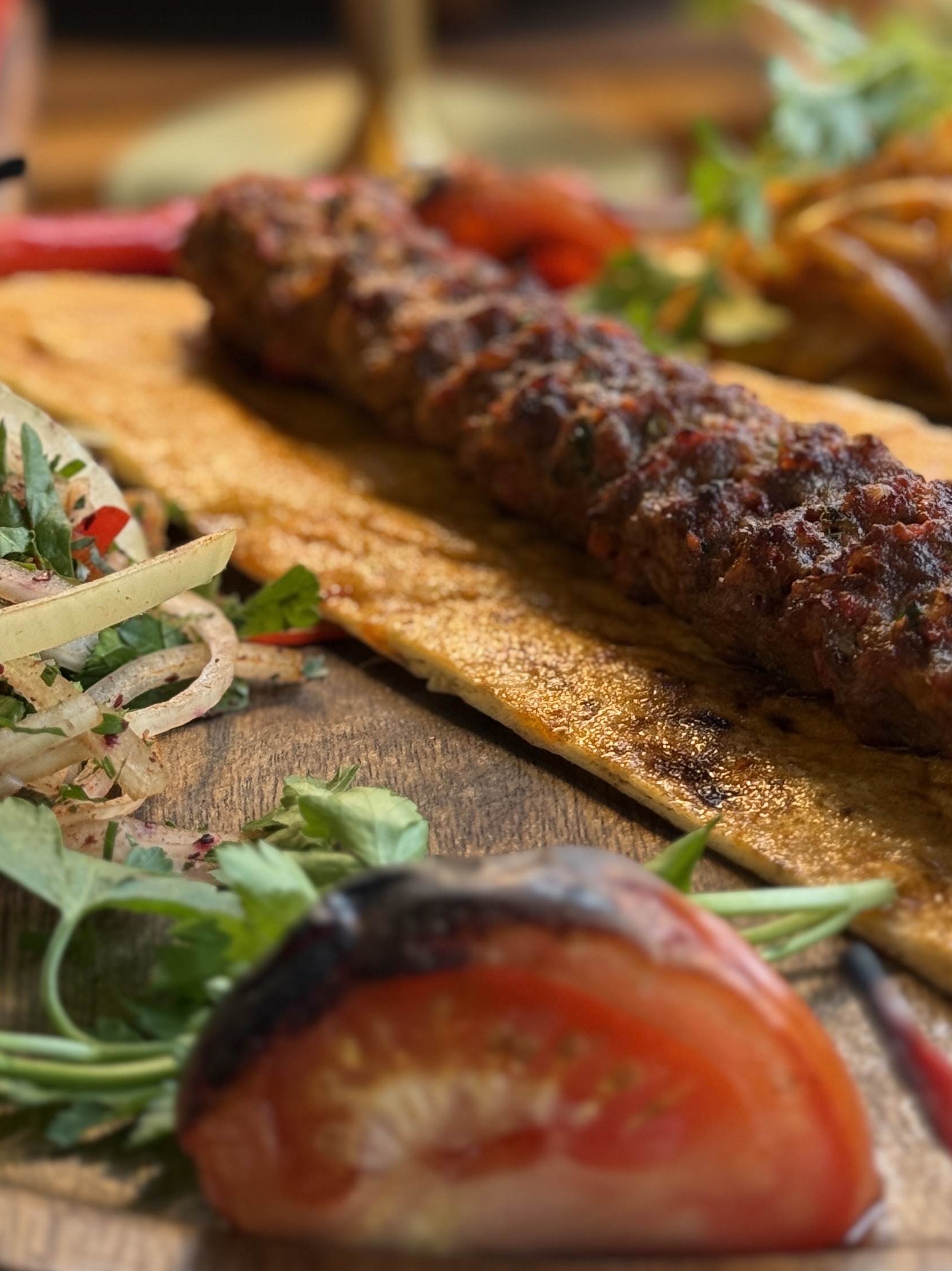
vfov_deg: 22.2
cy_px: 263
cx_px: 832
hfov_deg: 16.8
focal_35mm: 87
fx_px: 3191
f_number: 1.78
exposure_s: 1/74
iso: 100
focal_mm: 6.76
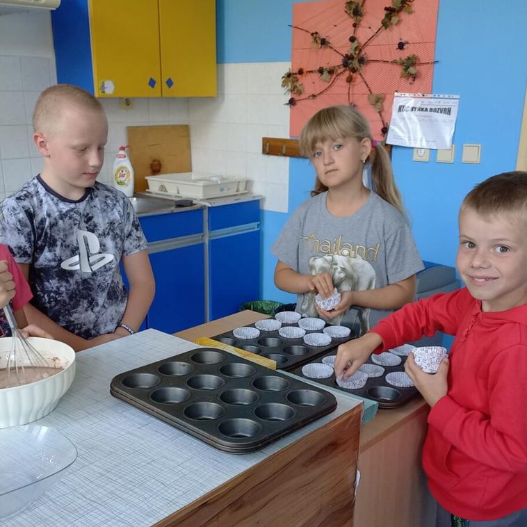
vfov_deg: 42.4
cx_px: 259
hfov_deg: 42.8
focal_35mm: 39
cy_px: 341
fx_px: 672
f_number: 1.8
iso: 250
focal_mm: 4.65
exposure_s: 1/50
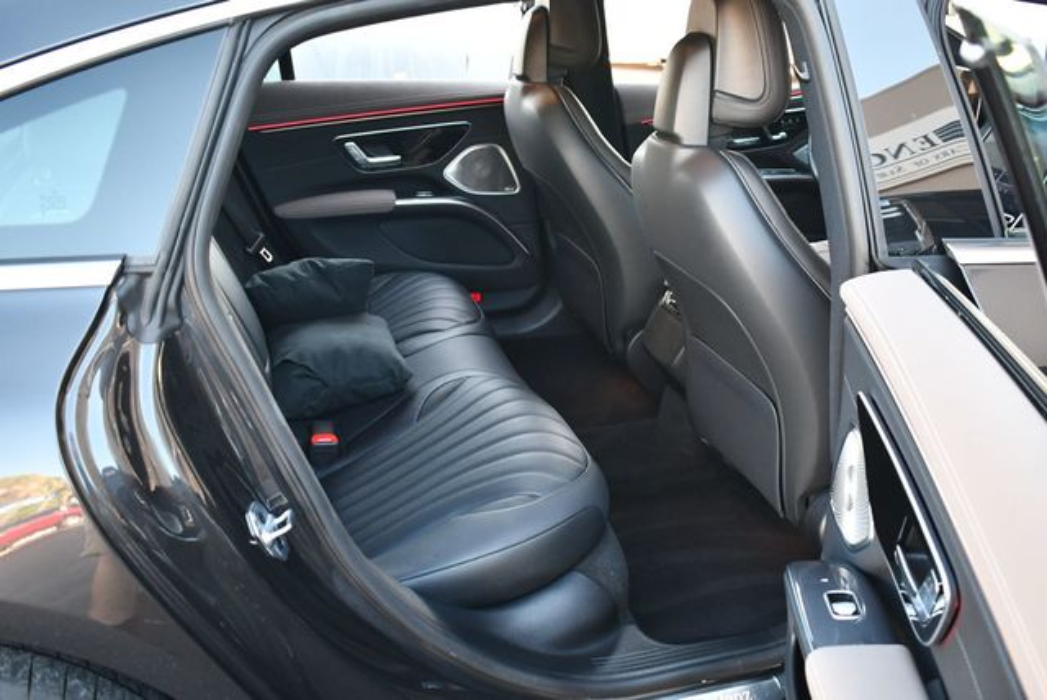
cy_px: 350
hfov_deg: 53.1
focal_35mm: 36
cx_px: 524
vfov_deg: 36.9
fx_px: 1048
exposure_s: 1/160
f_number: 3.5
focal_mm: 18
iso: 800
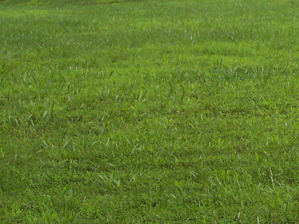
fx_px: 1053
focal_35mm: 122
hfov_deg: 15.4
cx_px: 395
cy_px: -102
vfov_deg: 11.7
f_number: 4.8
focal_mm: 8
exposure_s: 1/500
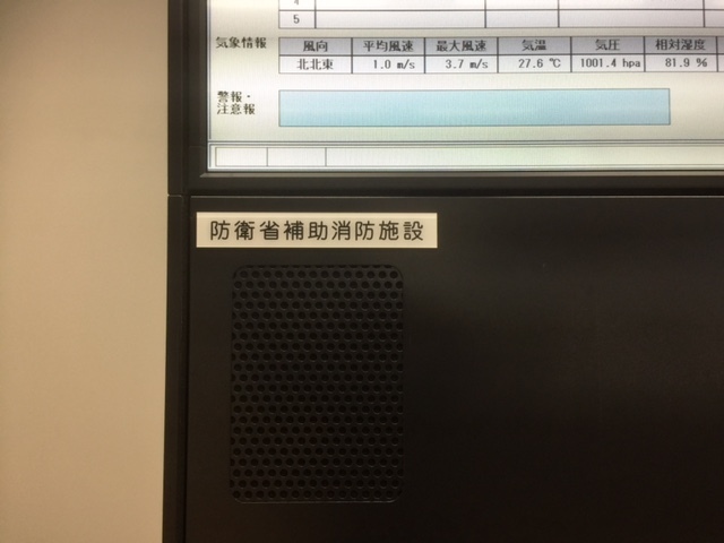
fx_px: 607
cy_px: 272
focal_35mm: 29
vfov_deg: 48.2
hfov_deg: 61.7
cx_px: 362
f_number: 2.2
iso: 40
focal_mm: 4.15
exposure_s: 1/30
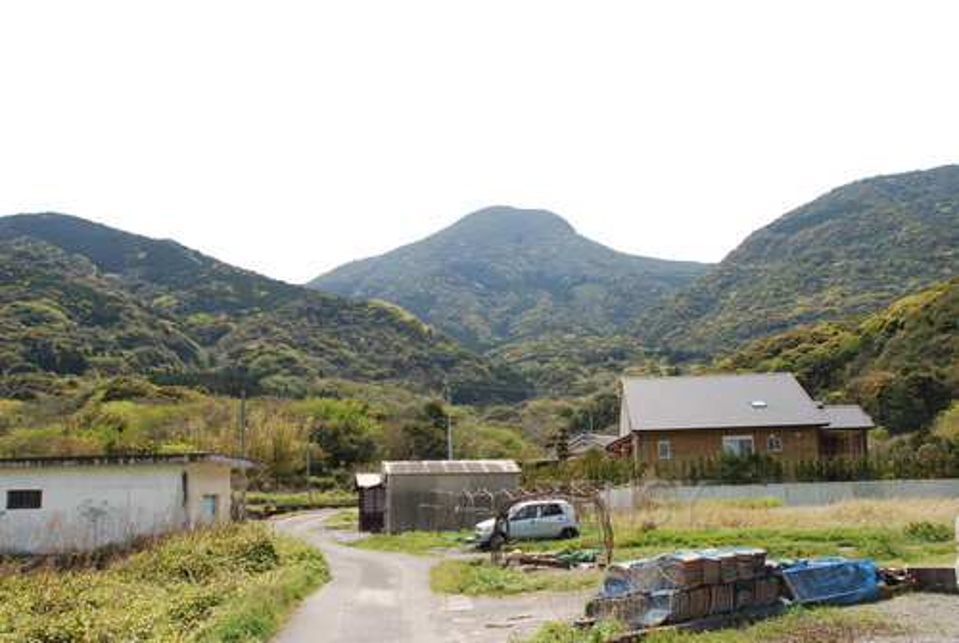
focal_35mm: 36
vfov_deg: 37.0
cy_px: 322
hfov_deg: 53.1
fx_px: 960
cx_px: 480
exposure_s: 1/160
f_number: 9
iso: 160
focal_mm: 24
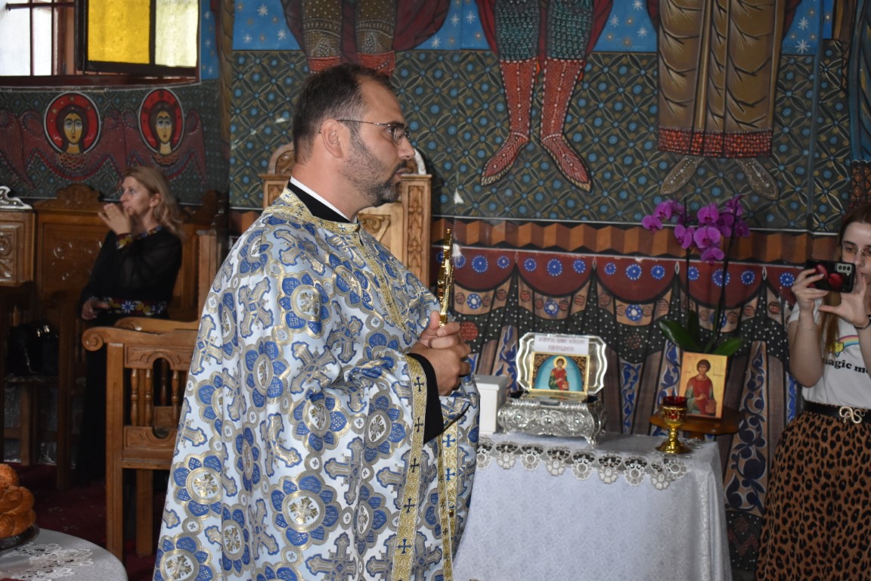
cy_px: 290
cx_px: 436
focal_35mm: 51
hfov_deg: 38.9
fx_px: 1234
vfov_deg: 26.5
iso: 1800
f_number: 4.5
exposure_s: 1/60
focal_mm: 34
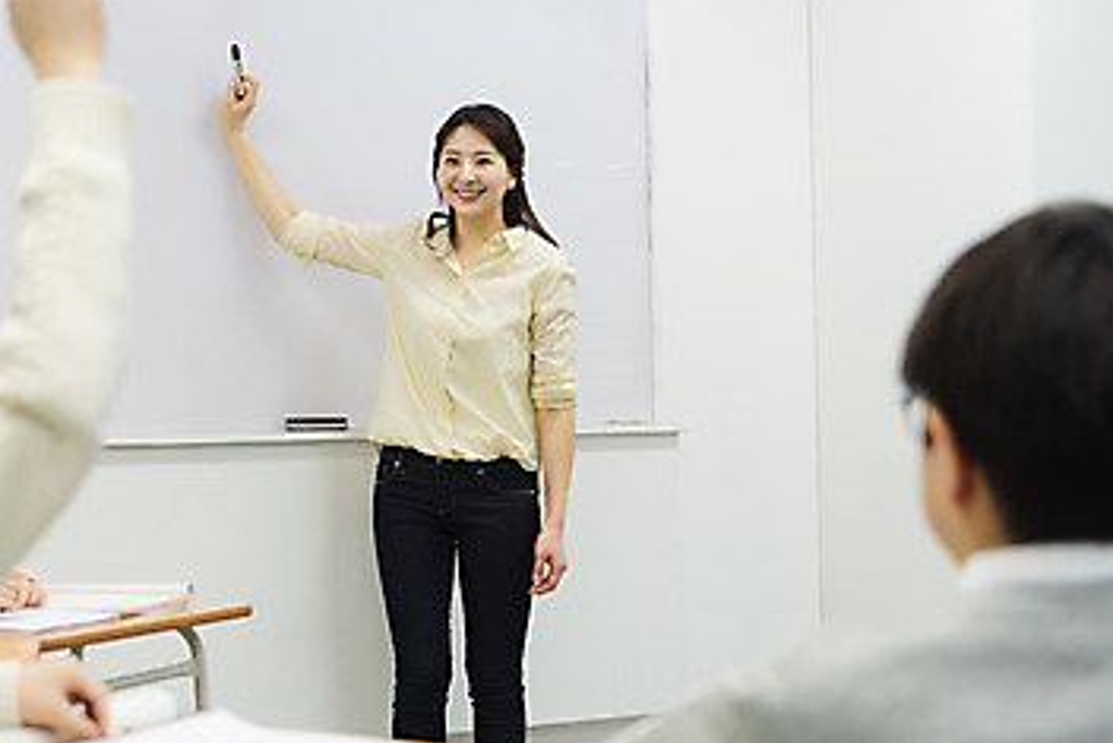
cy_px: 360
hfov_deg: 29.1
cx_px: 264
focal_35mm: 68
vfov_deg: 20.0
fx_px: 2103
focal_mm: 40
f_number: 2.8
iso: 800
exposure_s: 1/250
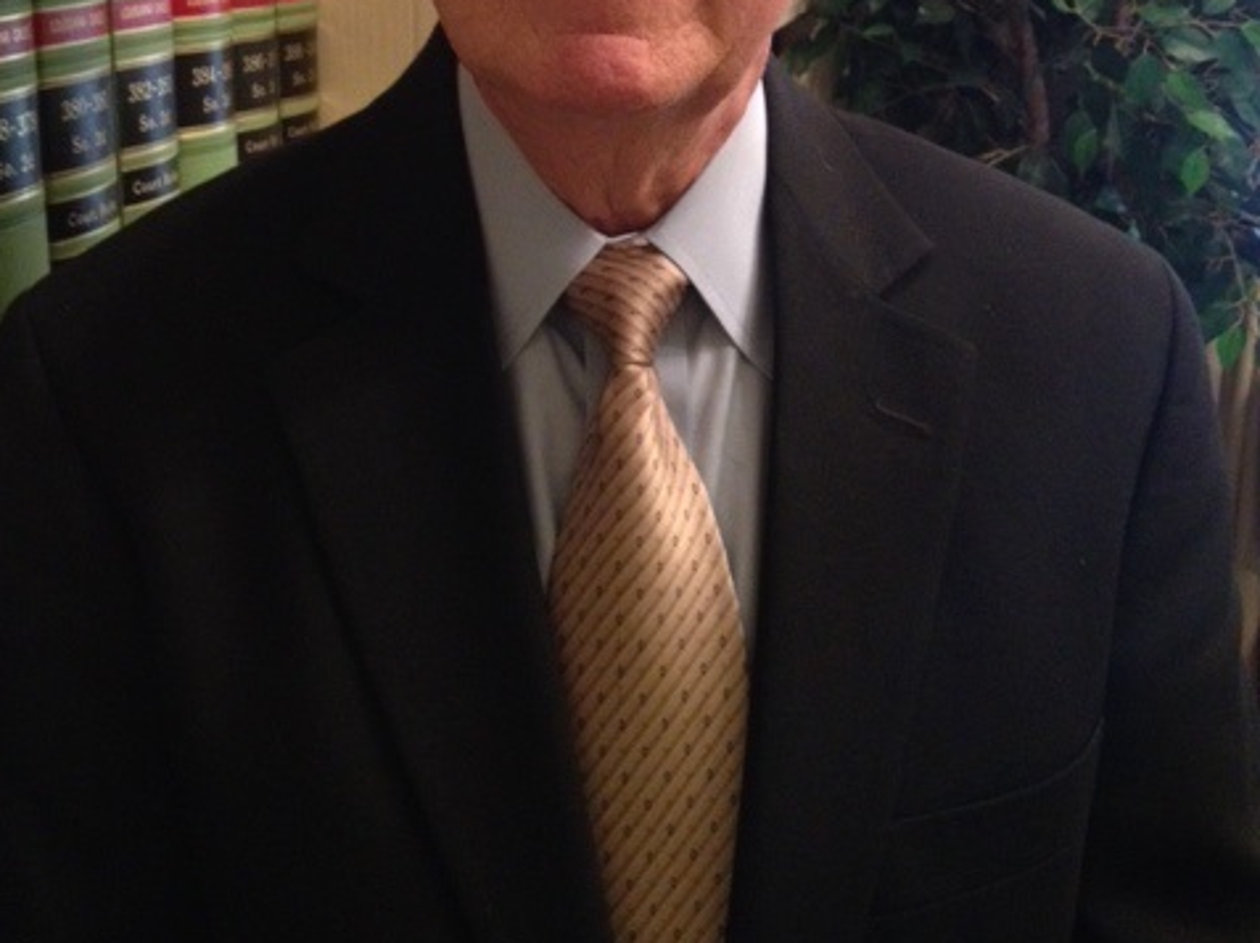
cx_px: 629
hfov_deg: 40.5
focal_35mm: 47
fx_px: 1709
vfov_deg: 29.9
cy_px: 151
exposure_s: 1/15
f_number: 2.4
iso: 400
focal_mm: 4.28
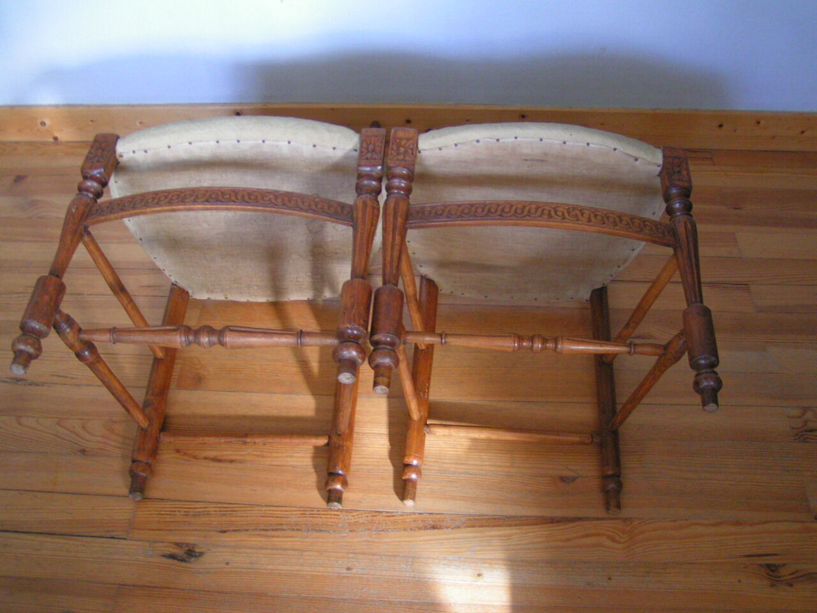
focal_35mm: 38
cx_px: 408
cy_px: 306
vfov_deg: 37.7
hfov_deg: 49.0
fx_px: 897
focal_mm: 5.8
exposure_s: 1/25
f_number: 2.8
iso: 200
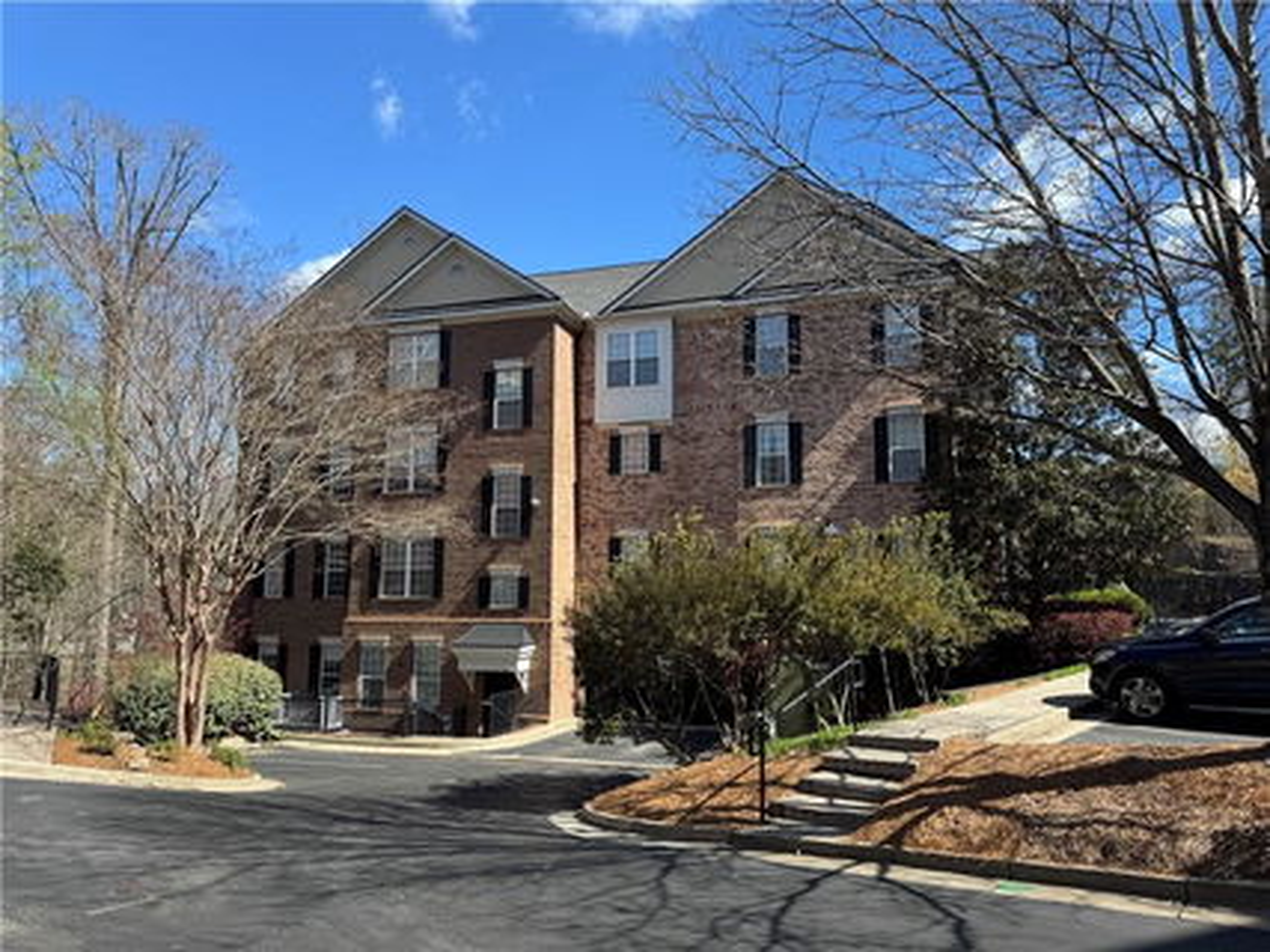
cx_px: 635
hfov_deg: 71.6
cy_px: 476
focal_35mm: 24
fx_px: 880
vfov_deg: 56.8
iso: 80
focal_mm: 6.76
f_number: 1.78
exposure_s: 1/2041
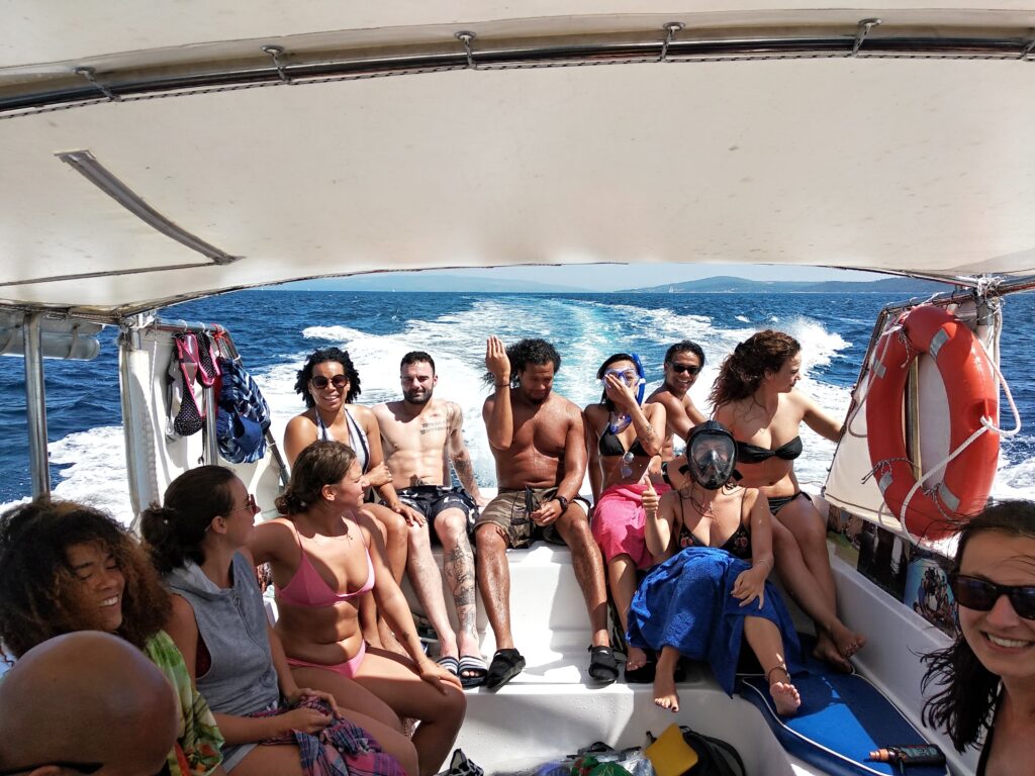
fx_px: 777
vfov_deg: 53.1
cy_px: 388
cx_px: 518
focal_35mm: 26
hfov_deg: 67.3
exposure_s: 1/1056
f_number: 2.2
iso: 100
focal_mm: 3.81
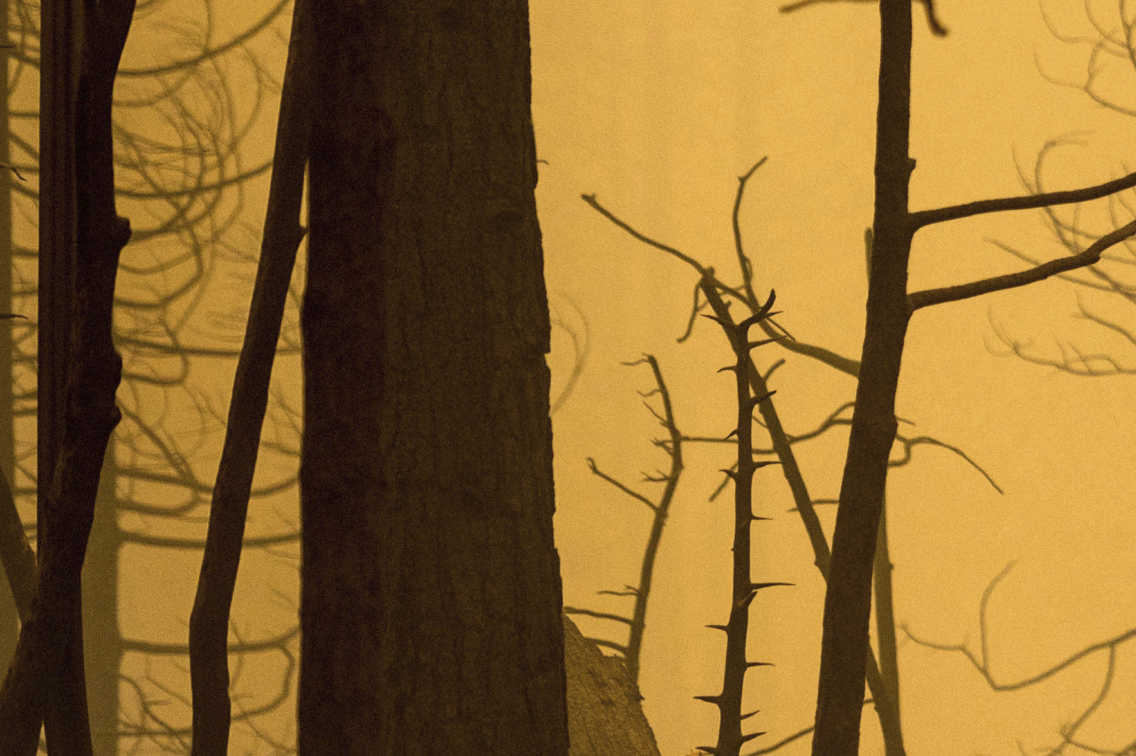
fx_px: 14695
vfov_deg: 2.9
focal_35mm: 466
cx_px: 1853
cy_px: -54
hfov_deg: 4.4
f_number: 4
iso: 400
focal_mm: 140
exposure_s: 1/3000
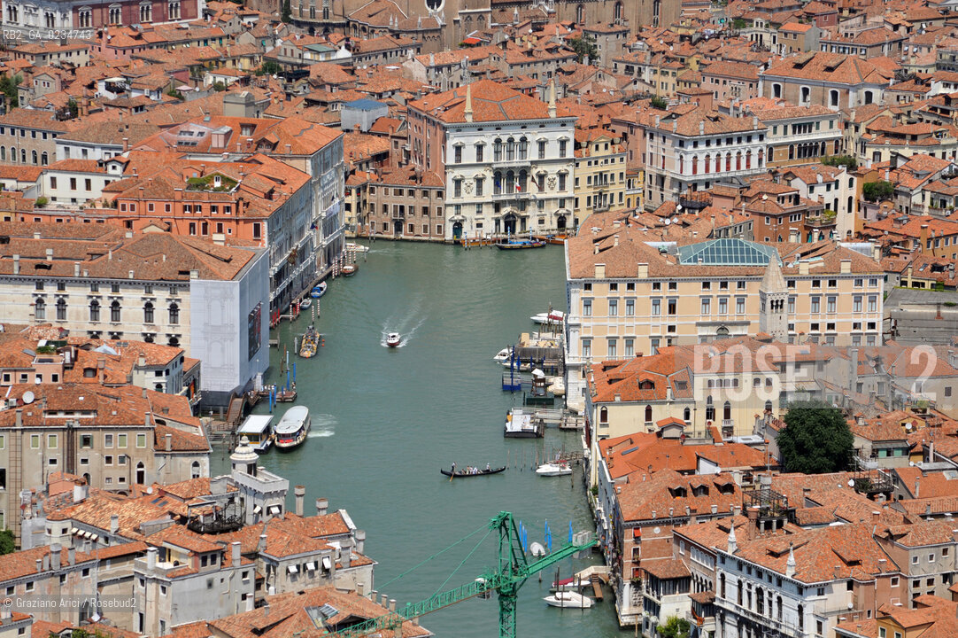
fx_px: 4787
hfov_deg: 11.4
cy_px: 319
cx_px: 479
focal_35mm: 180
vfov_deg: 7.6
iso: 400
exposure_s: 1/1250
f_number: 9
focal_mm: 180
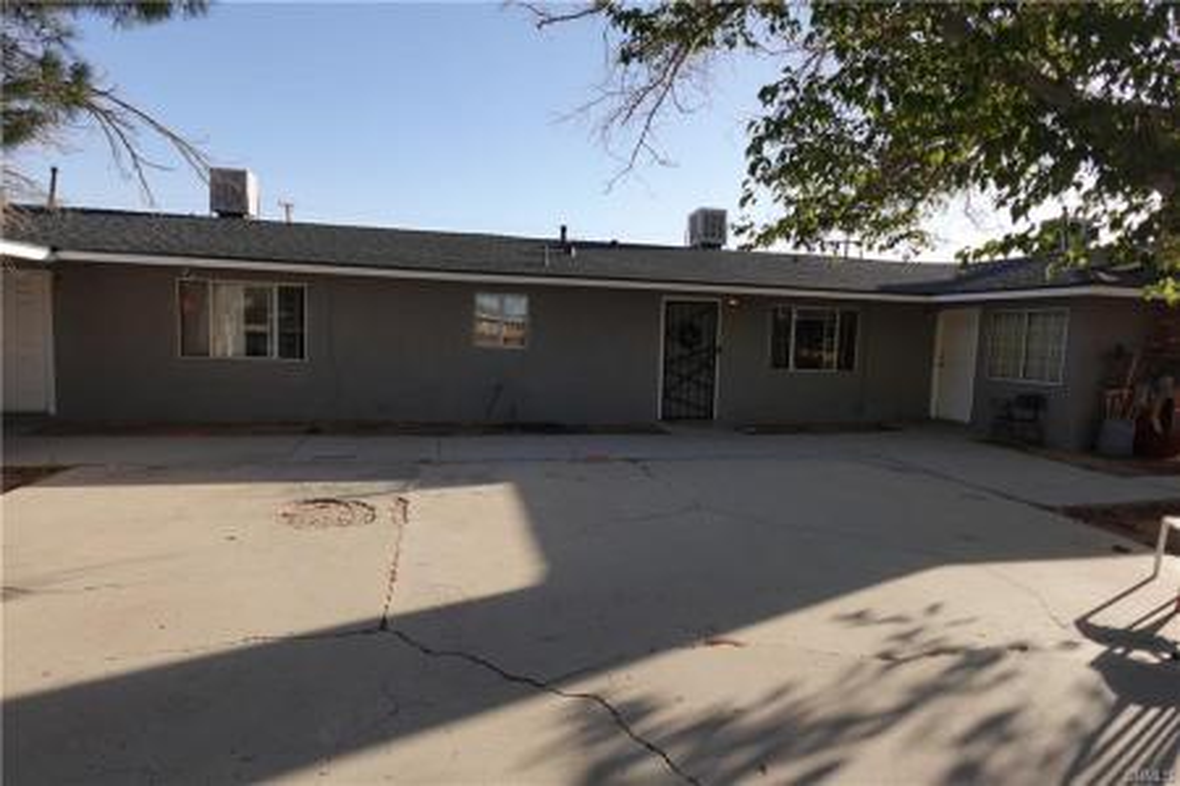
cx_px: 590
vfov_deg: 61.9
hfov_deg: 84.0
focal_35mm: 20
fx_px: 656
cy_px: 393
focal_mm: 7.6
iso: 125
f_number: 2
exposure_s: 1/2000
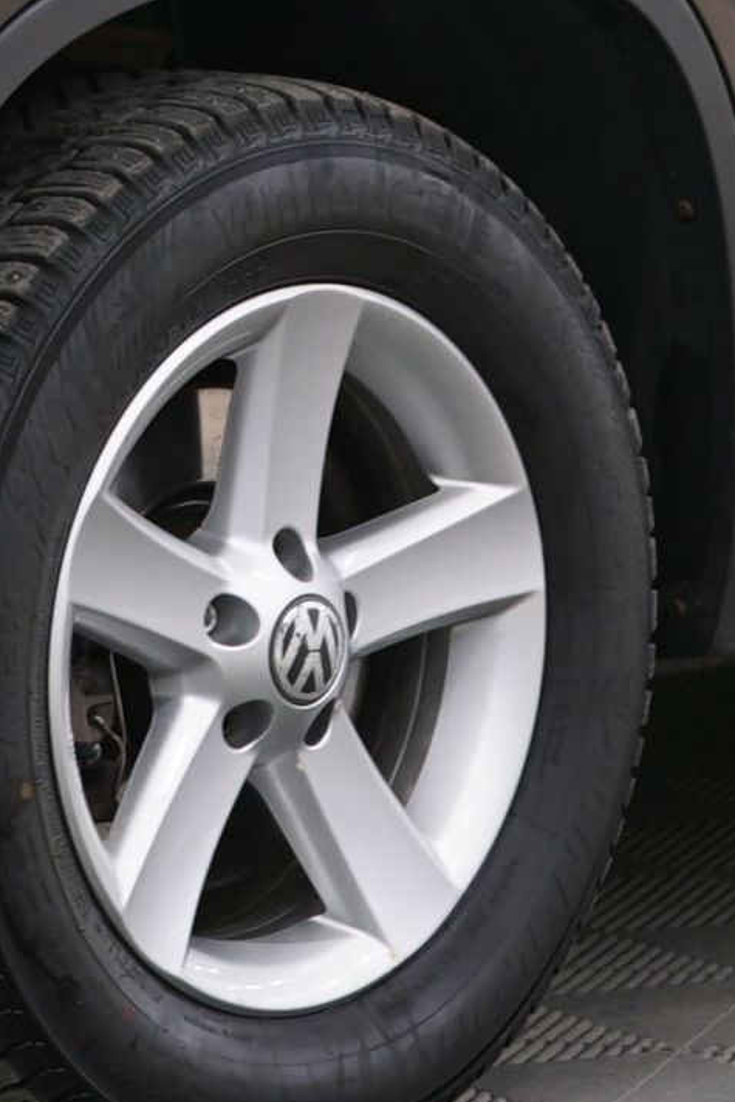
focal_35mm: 282
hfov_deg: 4.9
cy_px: -447
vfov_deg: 7.2
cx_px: 296
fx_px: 8631
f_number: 4.5
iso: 400
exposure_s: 1/6
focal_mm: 51
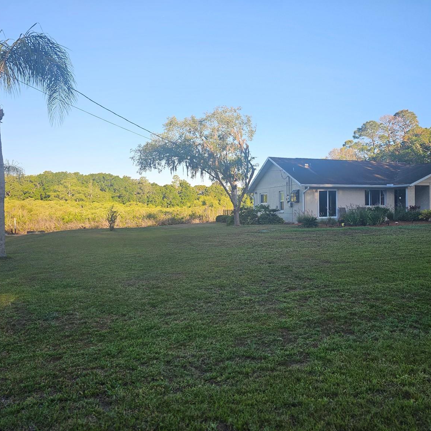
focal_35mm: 28
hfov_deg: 56.3
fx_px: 394
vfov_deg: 57.3
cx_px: 280
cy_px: 209
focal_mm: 6.3
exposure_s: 1/217
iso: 10
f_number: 1.7
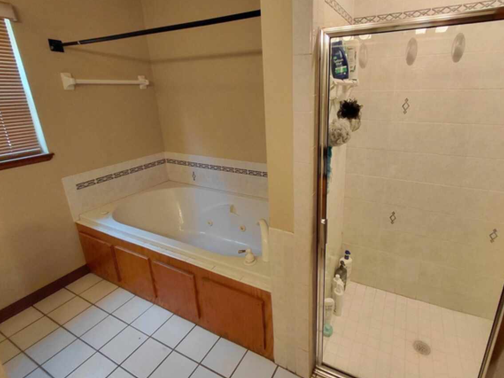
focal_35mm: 18
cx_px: 280
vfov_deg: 71.5
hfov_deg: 87.4
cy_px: 175
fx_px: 262
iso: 200
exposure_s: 1/60
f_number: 2.2
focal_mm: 1.64
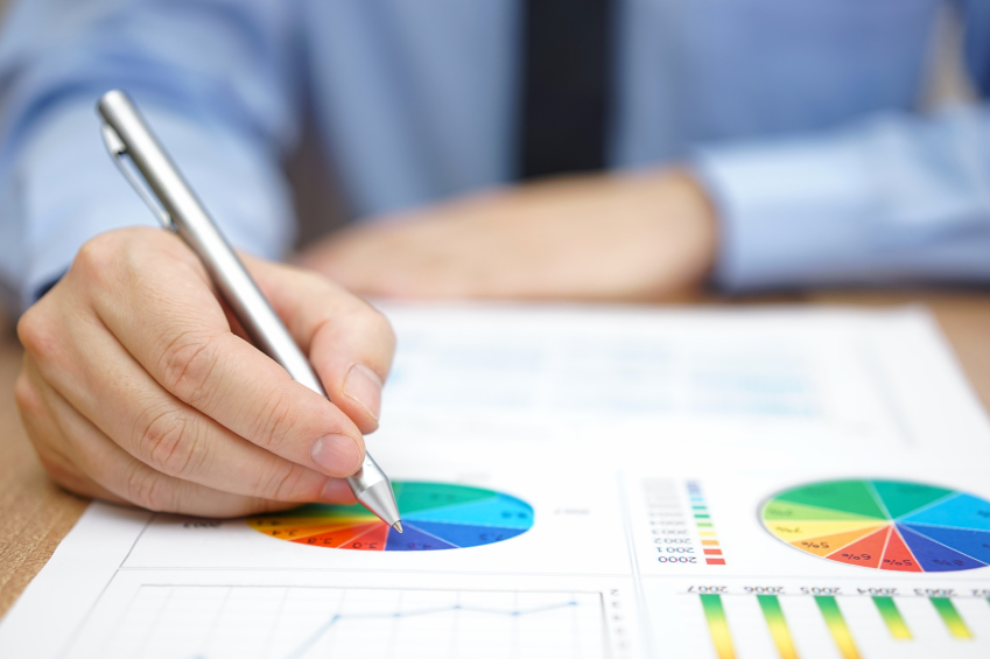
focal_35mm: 55
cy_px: 330
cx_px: 495
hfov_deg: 36.3
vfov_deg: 24.6
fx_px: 1512
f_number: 2.5
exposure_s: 1/15
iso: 250
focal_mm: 55
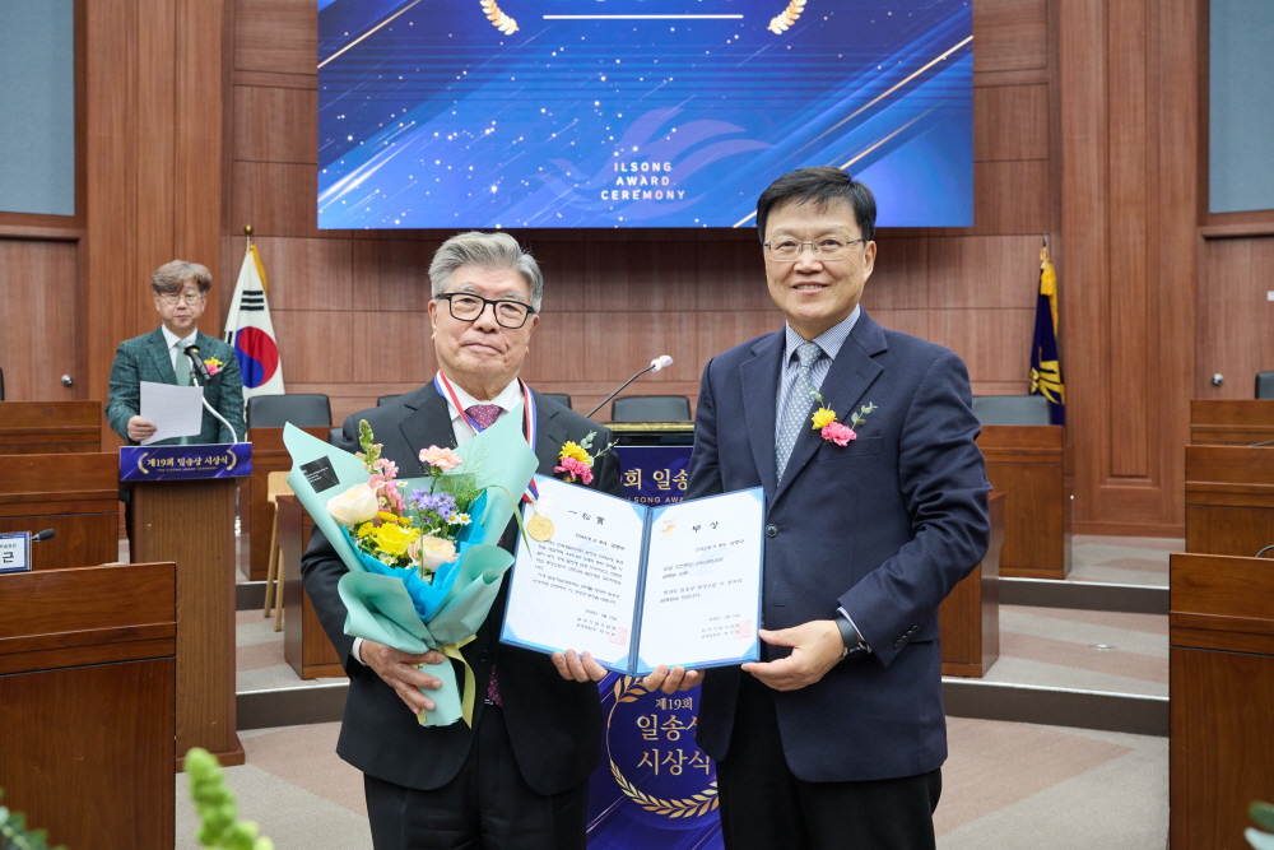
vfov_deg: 38.4
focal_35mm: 34
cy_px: 425
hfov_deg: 55.1
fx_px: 1221
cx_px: 637
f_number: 5.6
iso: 2000
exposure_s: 1/125
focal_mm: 34.5
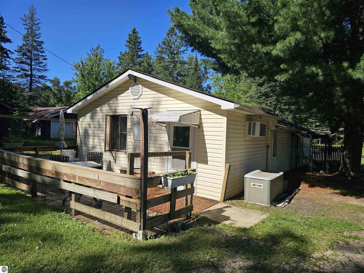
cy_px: 136
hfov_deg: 73.9
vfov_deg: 58.9
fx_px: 242
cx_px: 182
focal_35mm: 23
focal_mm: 6.3
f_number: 1.7
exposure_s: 1/937
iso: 10
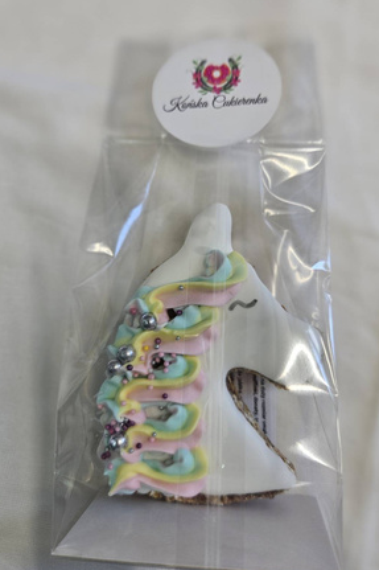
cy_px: 279
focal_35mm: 25
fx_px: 395
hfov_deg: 51.2
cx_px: 207
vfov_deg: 71.5
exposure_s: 1/100
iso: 50
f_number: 1.8
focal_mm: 5.4
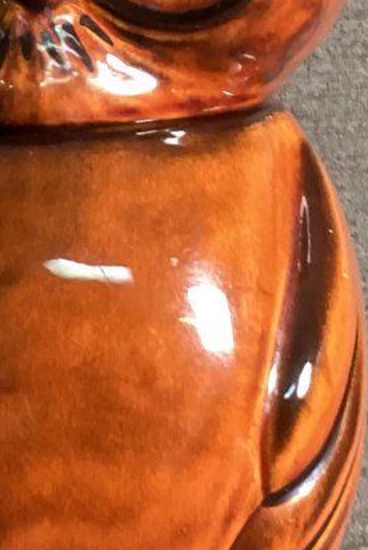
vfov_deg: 17.3
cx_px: -118
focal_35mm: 118
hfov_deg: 11.3
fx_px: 1806
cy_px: 310
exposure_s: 1/30
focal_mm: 3.3
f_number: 2.4
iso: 400
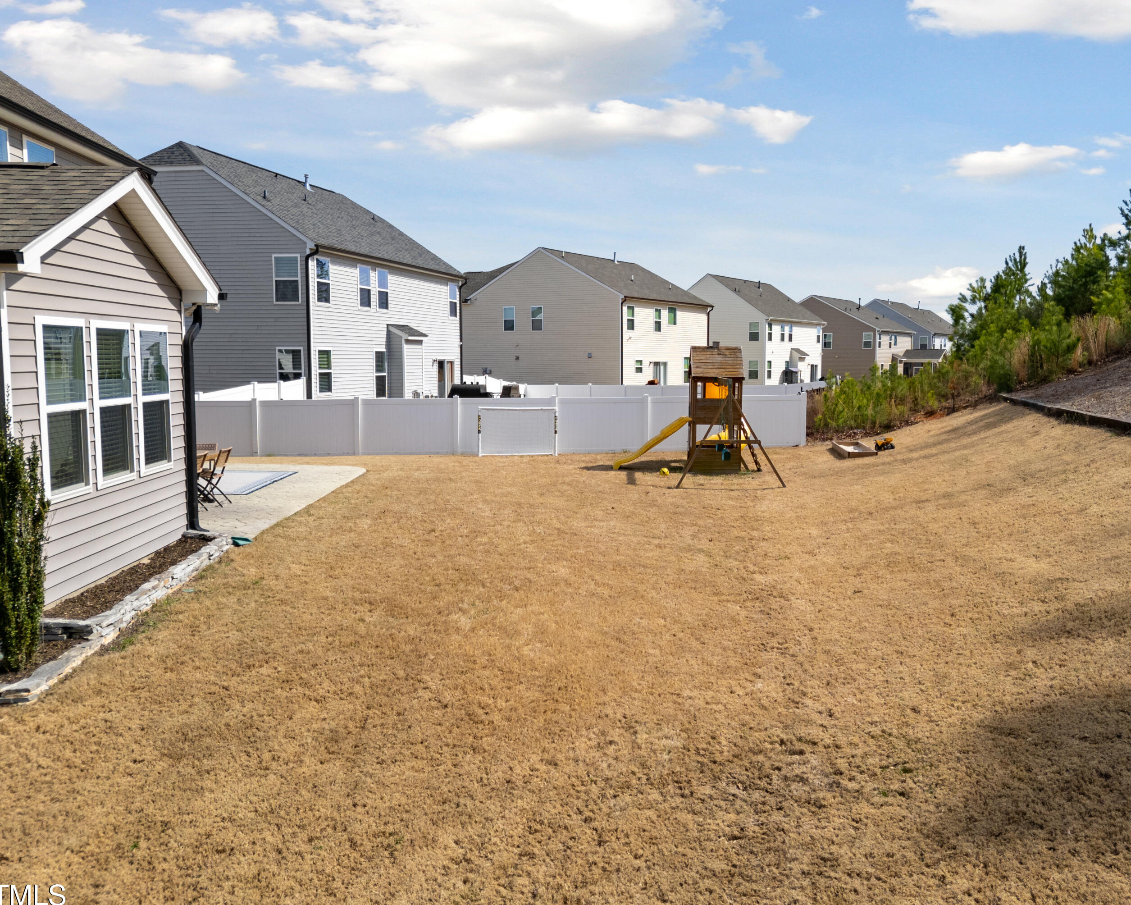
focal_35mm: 28
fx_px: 937
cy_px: 435
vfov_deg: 51.5
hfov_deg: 61.8
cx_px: 665
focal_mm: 6.72
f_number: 1.7
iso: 100
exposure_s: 1/3200
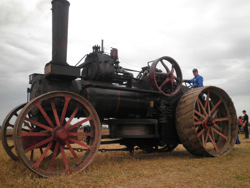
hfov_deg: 51.4
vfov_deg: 39.7
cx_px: 125
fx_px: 260
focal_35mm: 36
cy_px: 94
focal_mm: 6.4
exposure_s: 1/320
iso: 64
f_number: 3.1
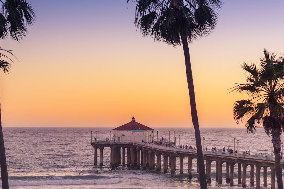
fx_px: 836
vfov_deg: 12.9
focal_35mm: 106
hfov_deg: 19.3
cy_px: 108
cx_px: 156
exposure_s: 1/15
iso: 64
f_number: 8
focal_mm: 85
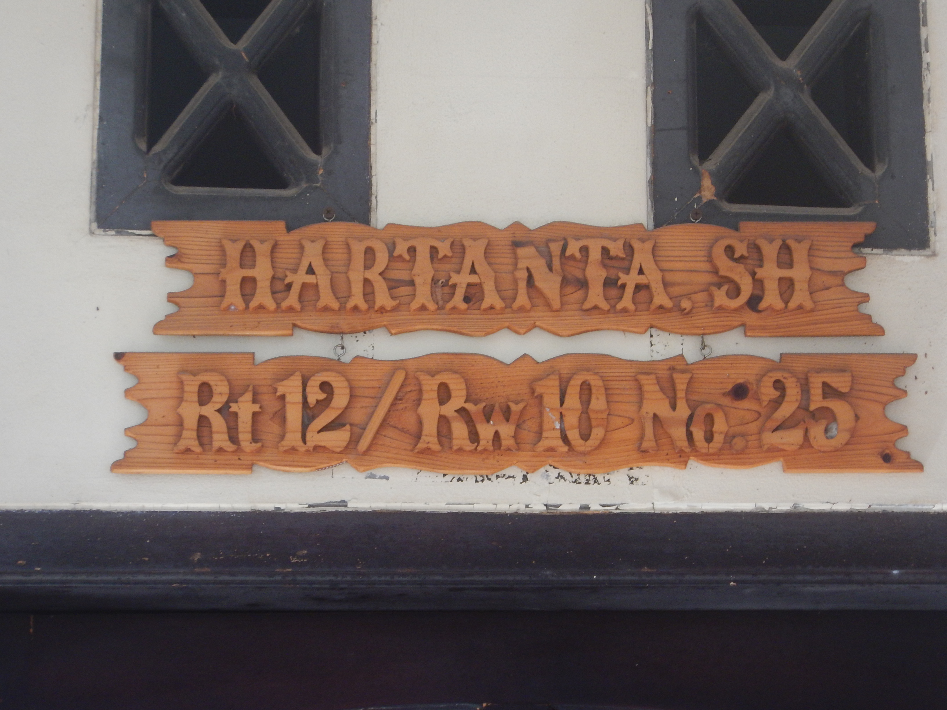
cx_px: 474
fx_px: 3283
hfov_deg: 16.4
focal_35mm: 120
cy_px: 355
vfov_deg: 12.3
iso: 220
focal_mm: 21.5
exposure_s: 1/30
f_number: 4.9
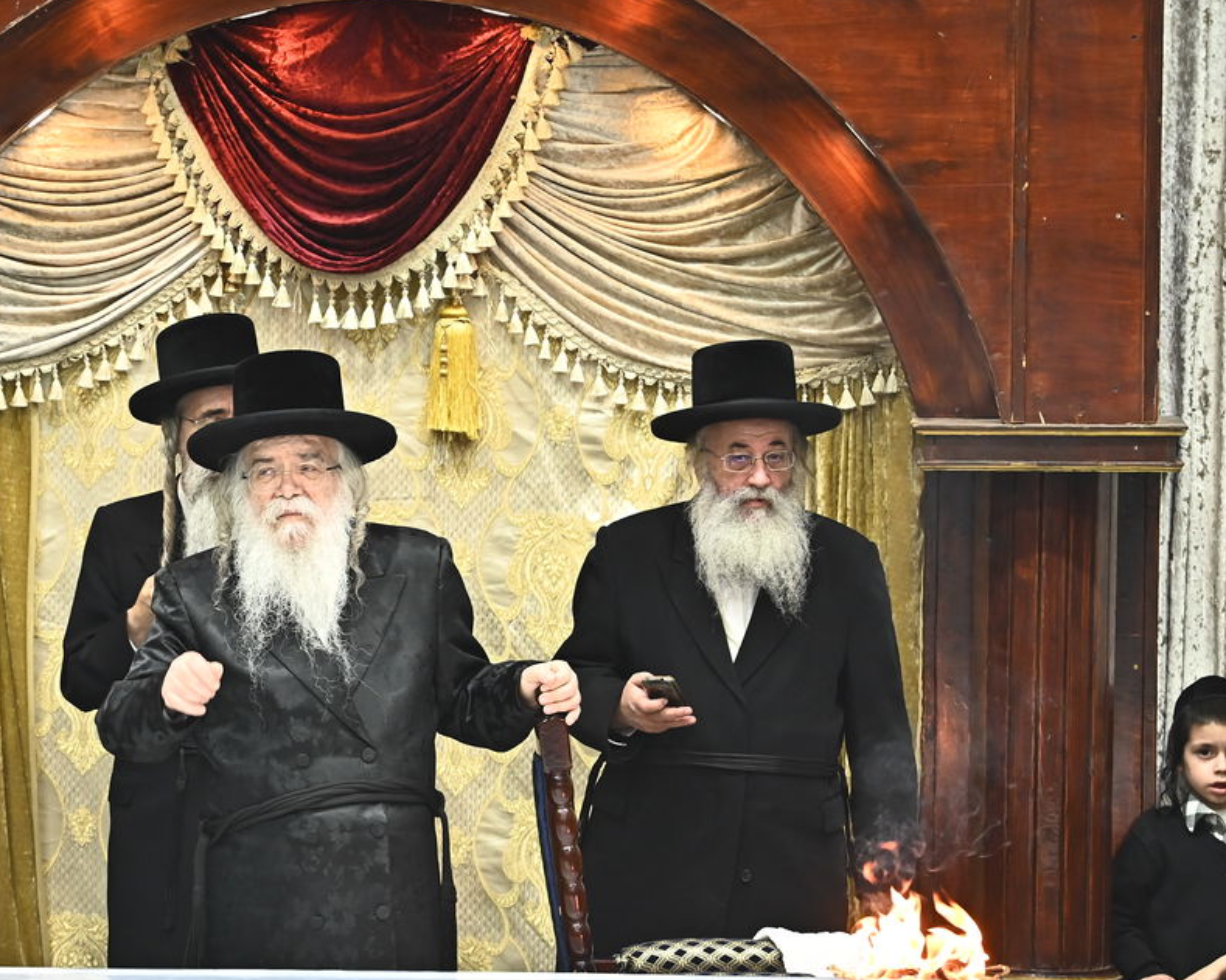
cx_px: 228
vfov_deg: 6.0
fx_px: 9360
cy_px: 606
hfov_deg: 7.5
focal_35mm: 258
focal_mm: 155
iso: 1600
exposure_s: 1/160
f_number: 6.3
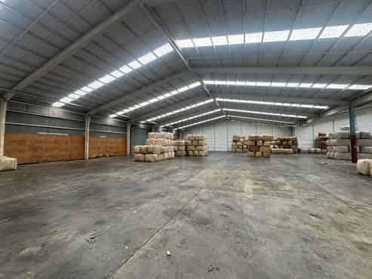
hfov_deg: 102.1
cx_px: 186
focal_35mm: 14
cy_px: 140
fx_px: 150
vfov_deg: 85.6
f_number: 2.2
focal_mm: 2.22
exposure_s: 1/99
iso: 100
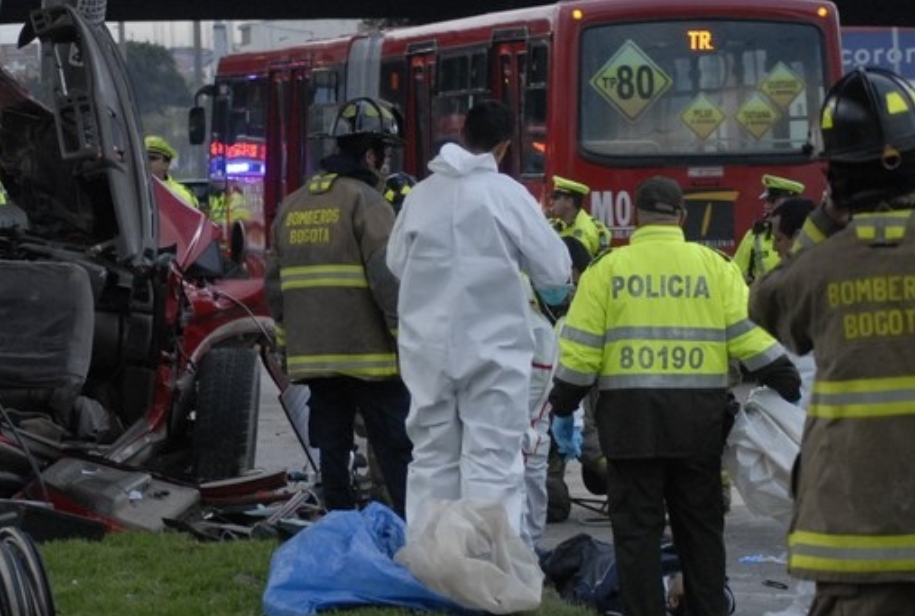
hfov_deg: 11.3
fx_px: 4587
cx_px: 161
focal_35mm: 180
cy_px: 325
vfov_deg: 7.7
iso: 800
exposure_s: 1/160
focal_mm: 70
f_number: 5
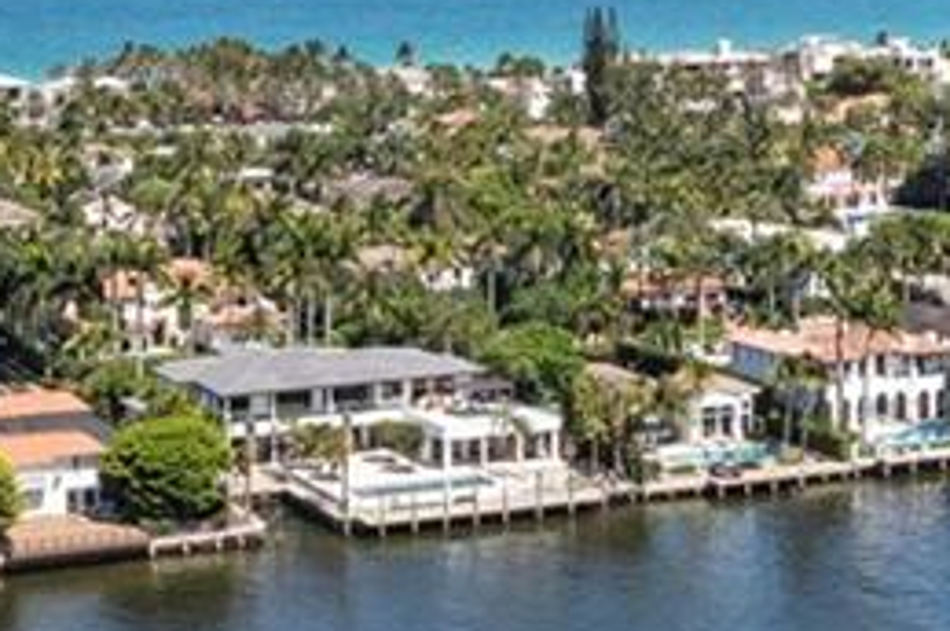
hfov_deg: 20.6
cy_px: -92
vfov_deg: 13.5
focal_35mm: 99
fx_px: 2609
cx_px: 334
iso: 250
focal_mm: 16
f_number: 13
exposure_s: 1/125
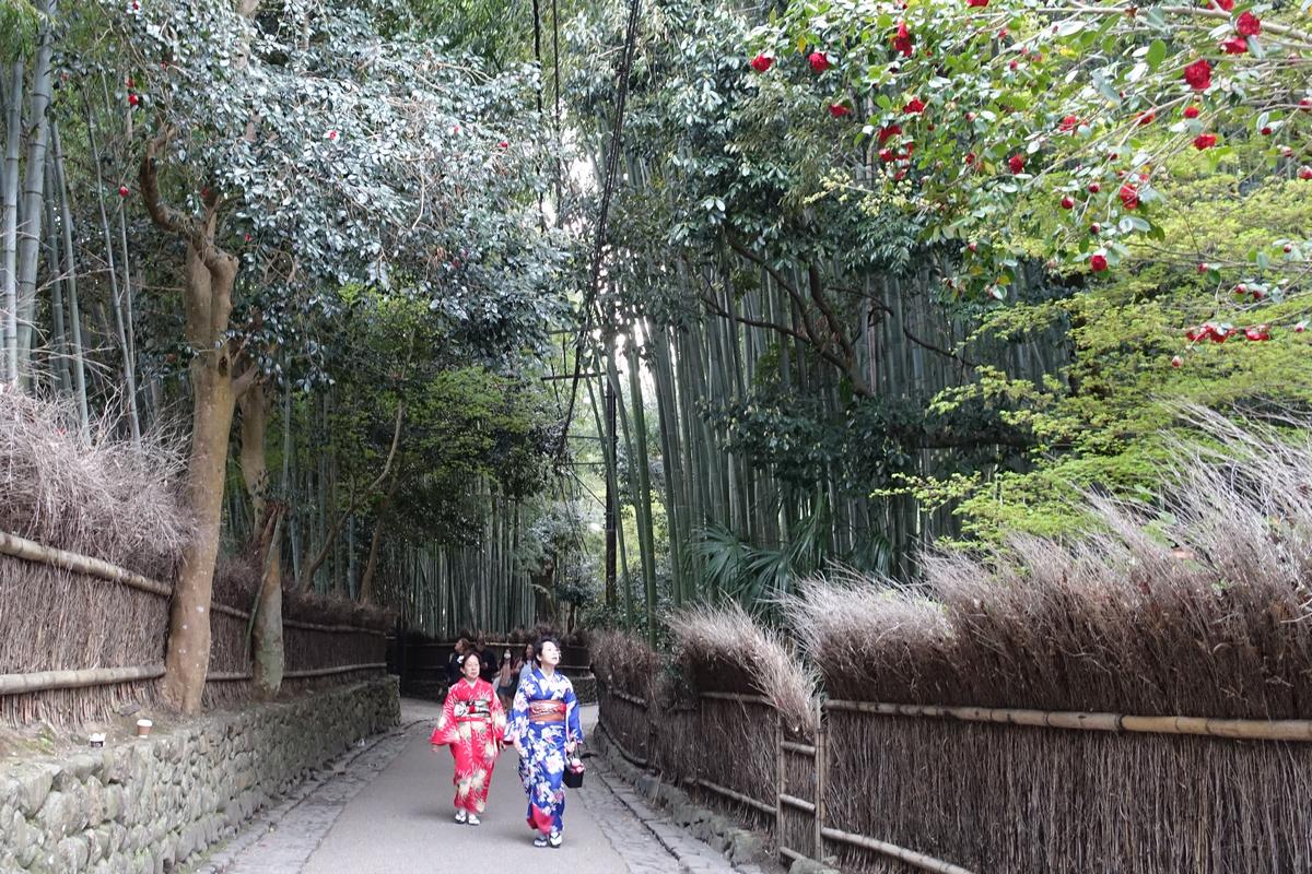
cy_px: 437
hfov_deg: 61.9
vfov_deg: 43.6
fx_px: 1093
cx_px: 656
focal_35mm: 30
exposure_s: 1/30
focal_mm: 11
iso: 640
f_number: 2.5
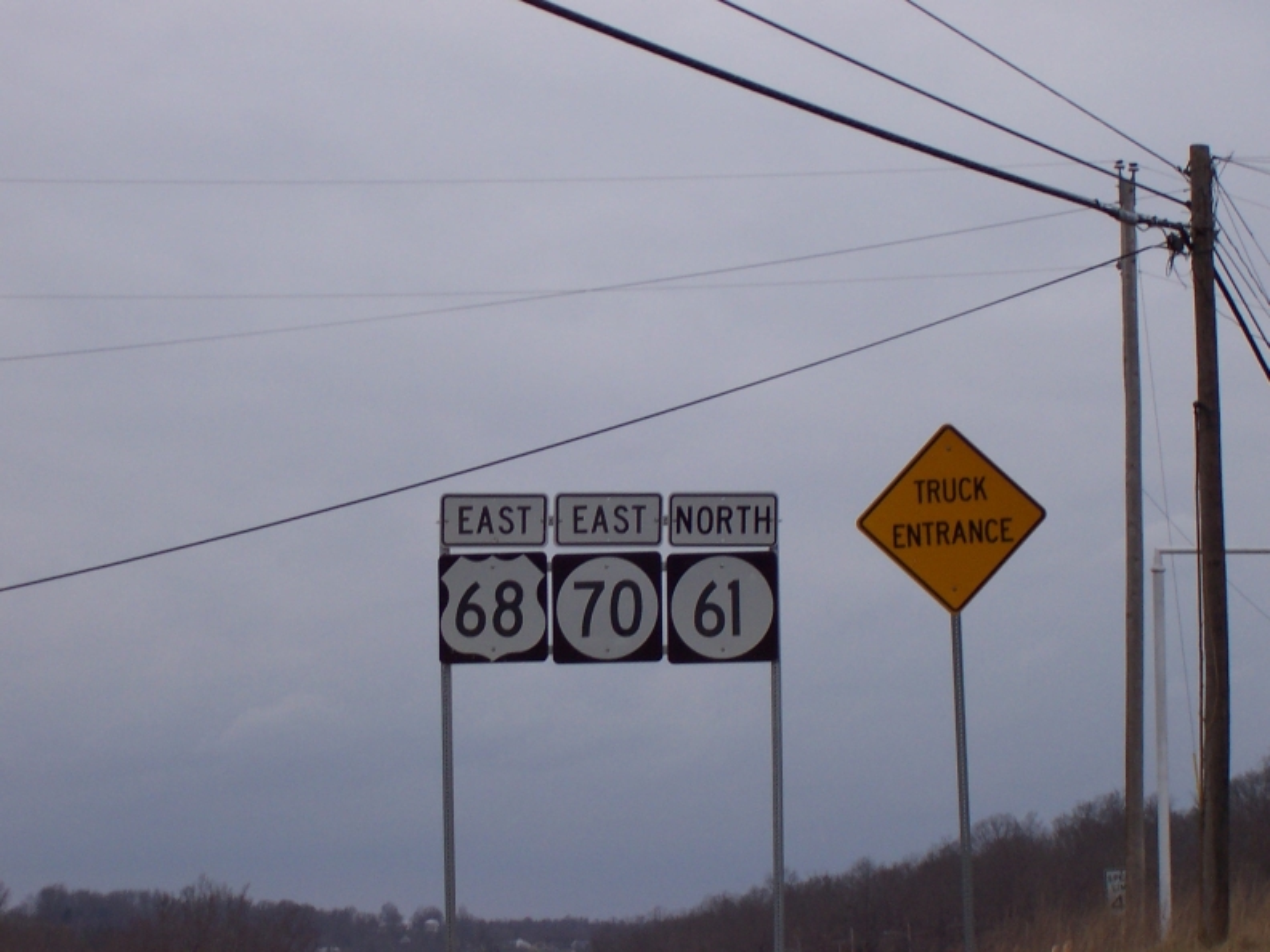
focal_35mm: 111
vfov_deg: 13.3
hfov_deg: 17.7
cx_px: 635
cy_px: 476
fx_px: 4072
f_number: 4.8
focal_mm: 16.8
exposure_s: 1/250
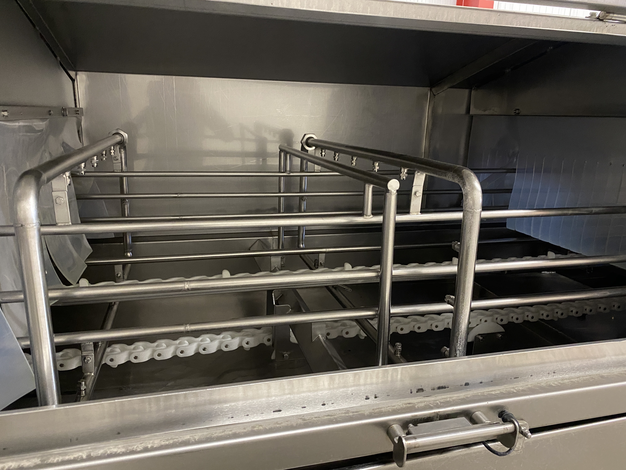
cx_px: 313
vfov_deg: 53.1
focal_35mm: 26
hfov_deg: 67.3
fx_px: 470
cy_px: 235
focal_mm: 4.25
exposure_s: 1/25
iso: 500
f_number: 1.8
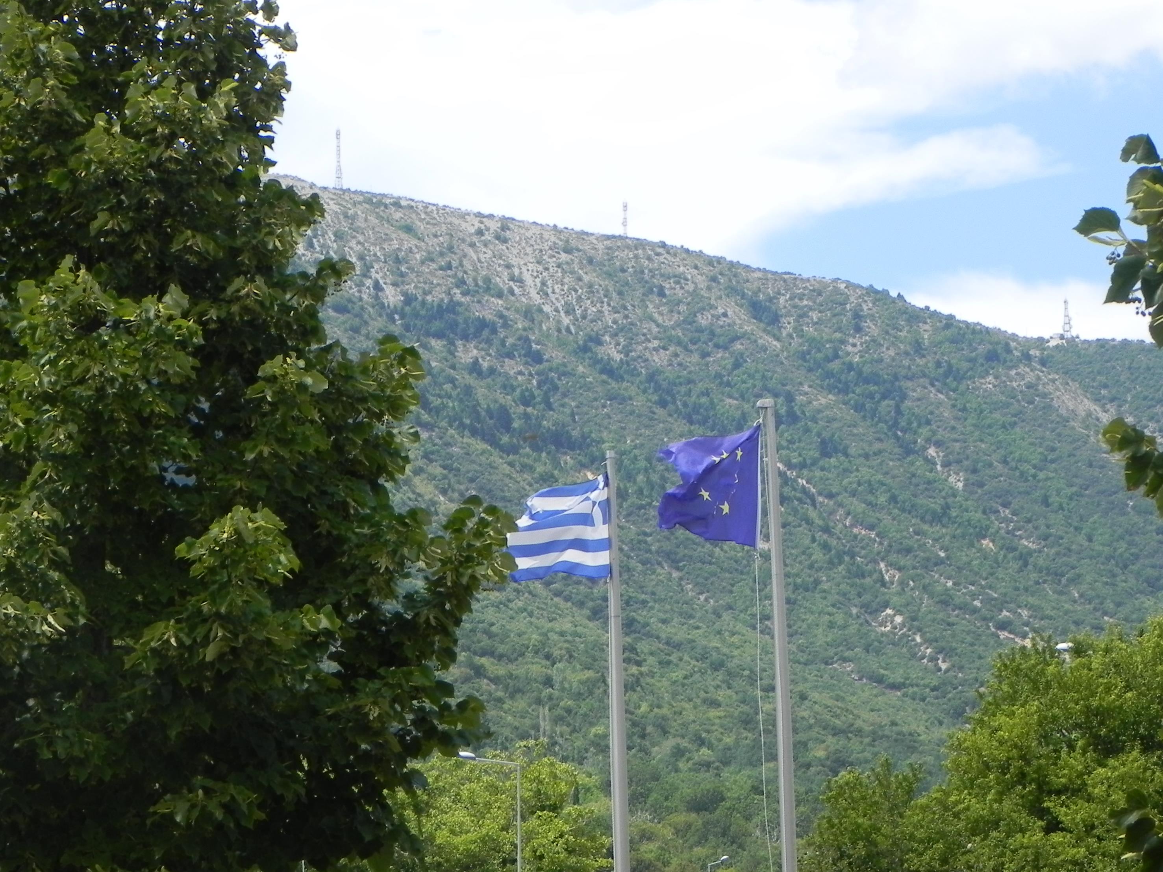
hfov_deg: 18.7
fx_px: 3528
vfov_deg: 14.1
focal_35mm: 105
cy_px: 436
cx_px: 582
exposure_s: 1/347
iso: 160
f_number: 6.3
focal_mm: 18.8
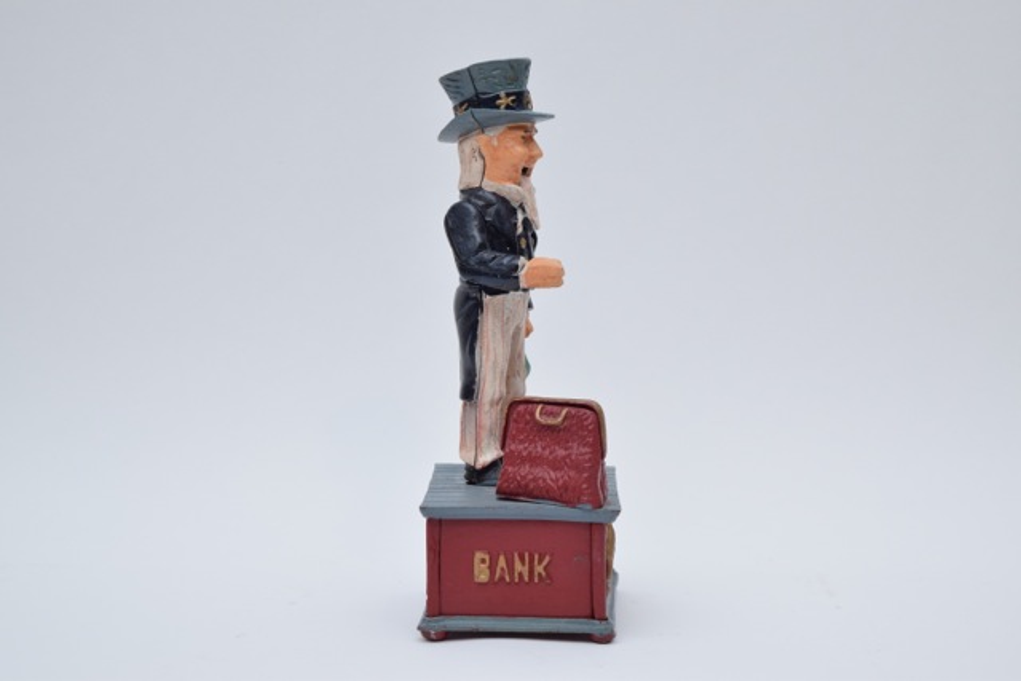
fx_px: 2340
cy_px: 340
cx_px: 510
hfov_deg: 24.6
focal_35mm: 82
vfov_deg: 16.6
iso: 800
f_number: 5.6
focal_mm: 55
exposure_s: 1/125
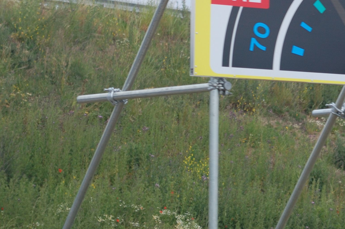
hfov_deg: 10.1
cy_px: 55
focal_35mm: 204
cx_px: 240
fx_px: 1953
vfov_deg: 6.7
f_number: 6.3
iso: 200
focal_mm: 70
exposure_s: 1/640
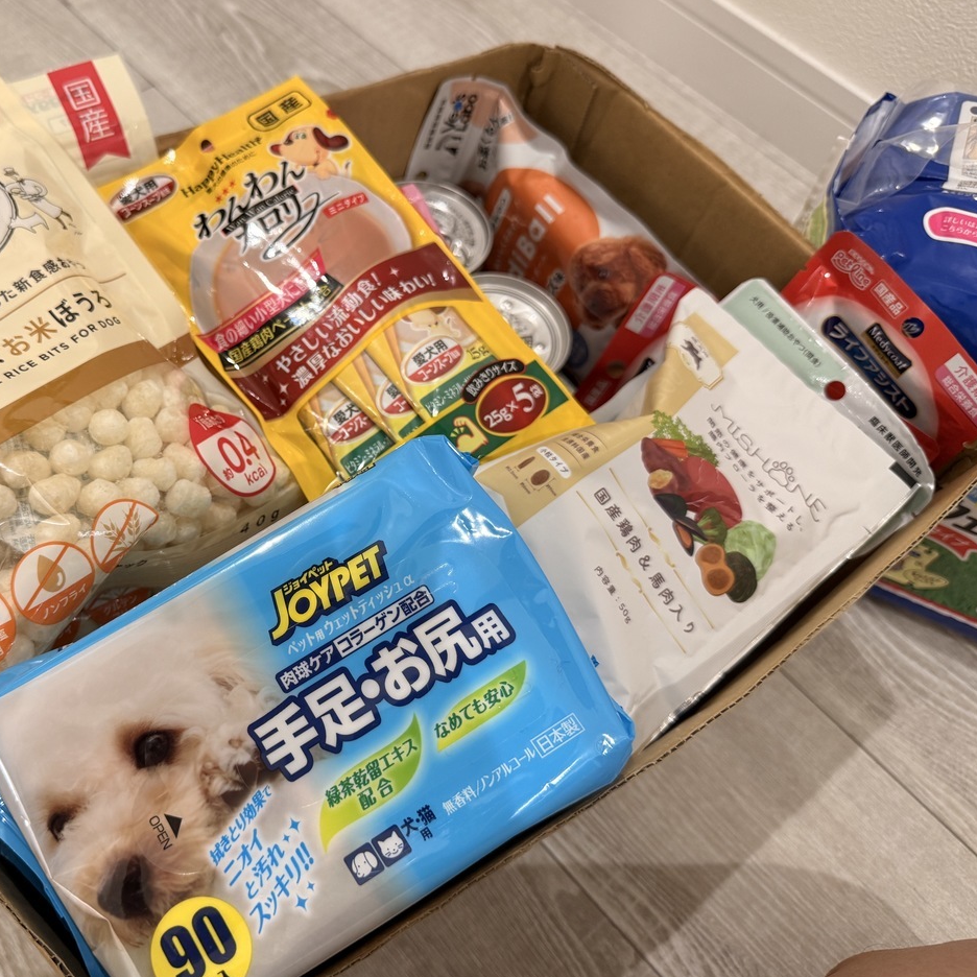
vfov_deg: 55.6
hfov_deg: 54.3
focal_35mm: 29
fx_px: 926
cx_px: 314
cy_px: 491
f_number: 1.78
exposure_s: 1/50
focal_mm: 6.76
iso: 200
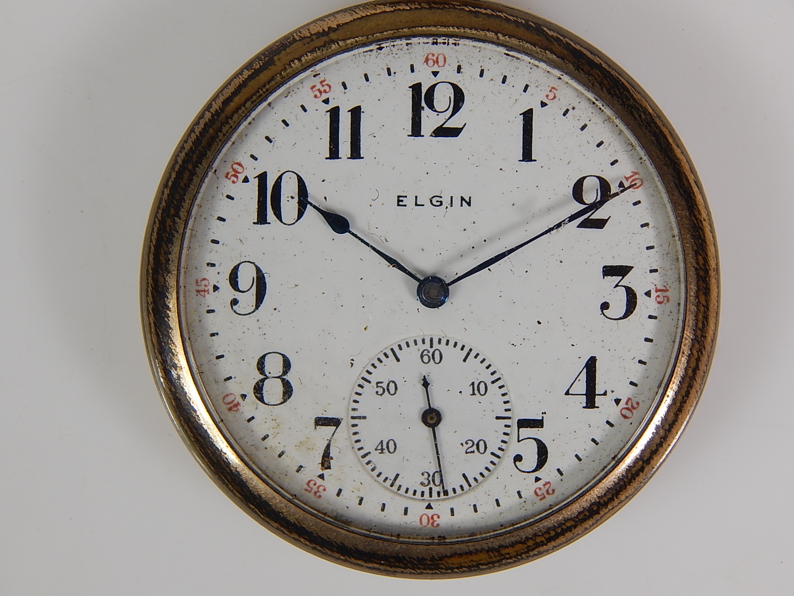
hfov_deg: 17.3
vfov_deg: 13.0
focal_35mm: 114
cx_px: 397
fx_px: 2615
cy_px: 298
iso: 125
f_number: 4.6
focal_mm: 20.5
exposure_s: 1/40
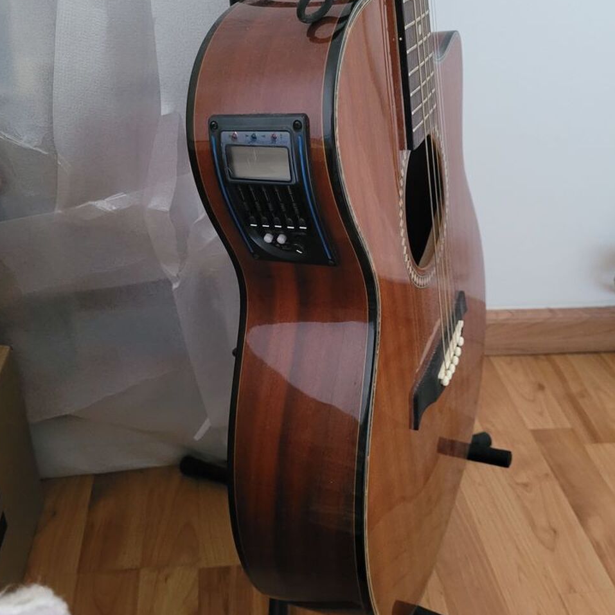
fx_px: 643
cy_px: 254
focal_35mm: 32
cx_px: 314
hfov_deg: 51.1
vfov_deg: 50.9
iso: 1250
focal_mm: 5.4
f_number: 1.8
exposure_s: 1/25
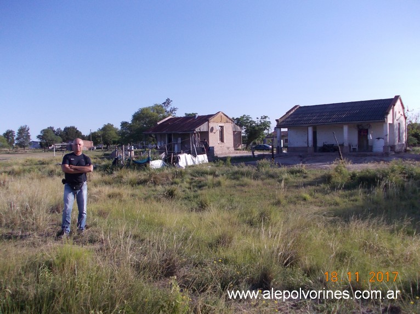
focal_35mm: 28
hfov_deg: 63.5
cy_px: 157
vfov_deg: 49.7
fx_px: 340
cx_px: 210
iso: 80
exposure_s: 1/320
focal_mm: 4
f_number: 5.4
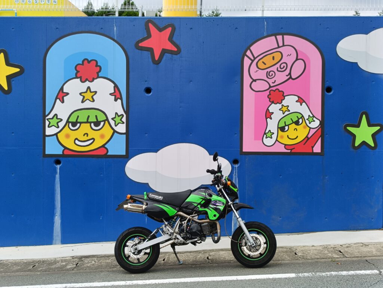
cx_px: 192
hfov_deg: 38.2
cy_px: 144
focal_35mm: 50
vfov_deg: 29.1
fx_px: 553
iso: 50
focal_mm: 4.7
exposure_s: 1/161
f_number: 1.7
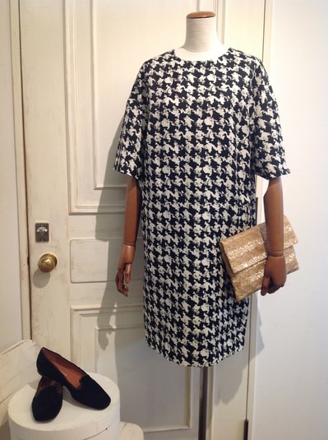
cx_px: 164
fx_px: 444
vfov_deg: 52.7
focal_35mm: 35
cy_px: 220
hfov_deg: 40.6
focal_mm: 4.28
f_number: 2.4
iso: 80
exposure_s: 1/24
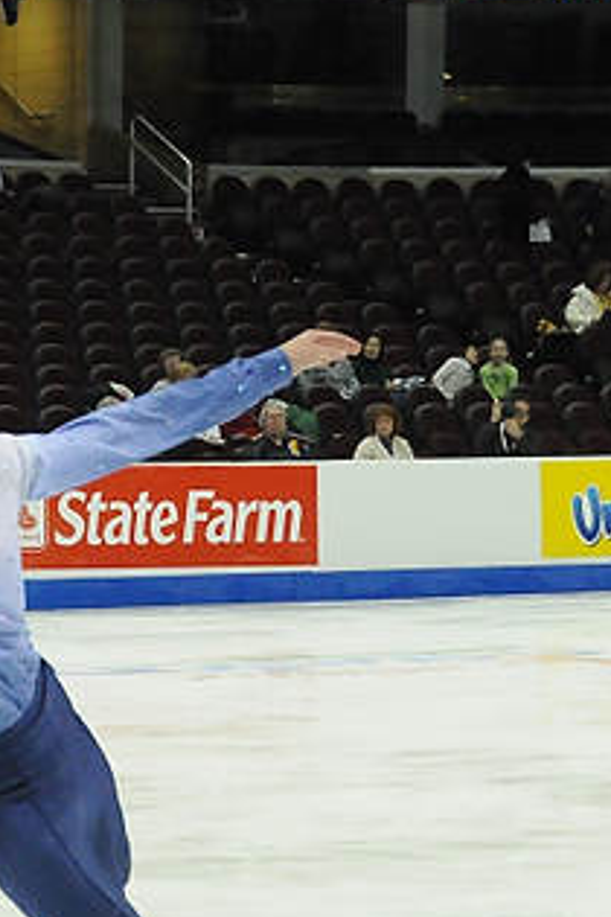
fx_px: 3488
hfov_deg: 9.9
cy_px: 686
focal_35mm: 137
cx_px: -76
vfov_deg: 14.9
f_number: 5.6
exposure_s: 1/800
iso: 3200
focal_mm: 36
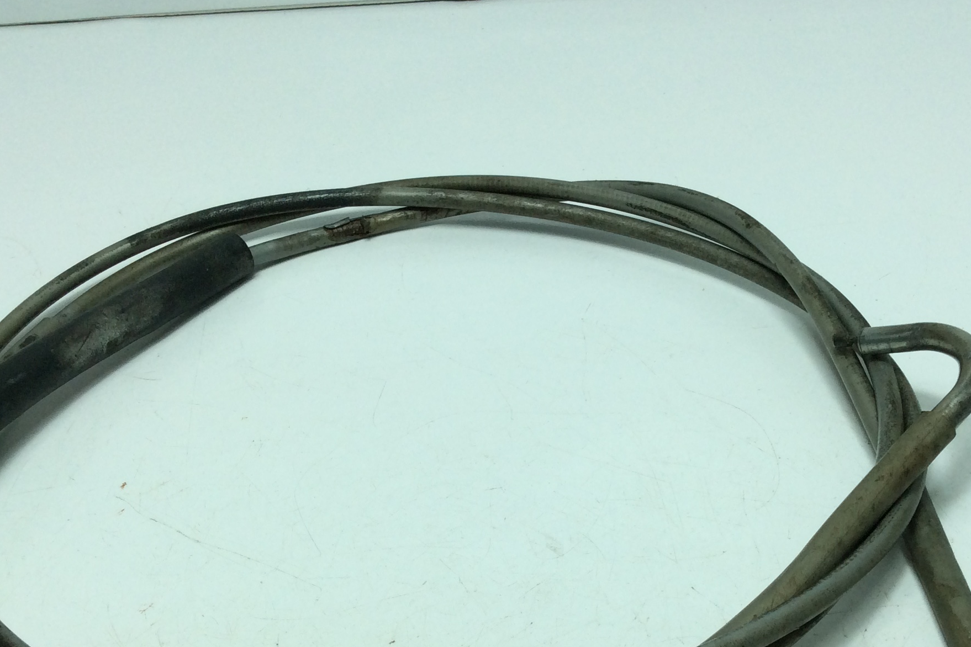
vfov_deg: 27.0
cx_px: 520
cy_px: 515
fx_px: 1322
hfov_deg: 40.3
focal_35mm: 49
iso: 32
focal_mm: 3.3
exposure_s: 1/572
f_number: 2.4
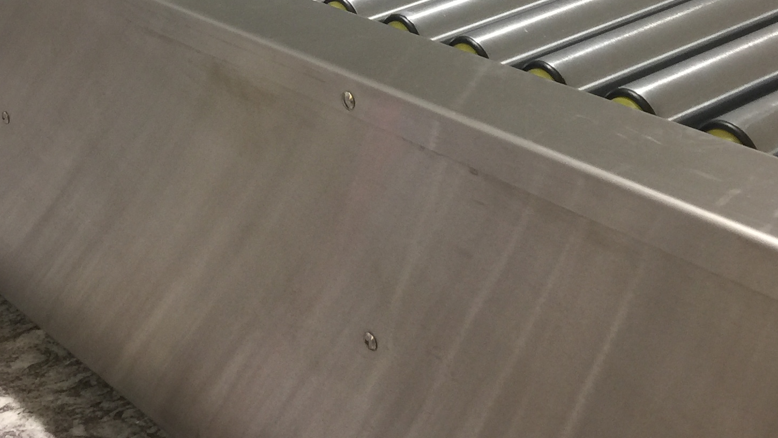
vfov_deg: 16.1
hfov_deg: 29.6
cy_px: -134
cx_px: 294
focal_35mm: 71
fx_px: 1465
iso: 32
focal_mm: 4.15
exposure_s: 1/15
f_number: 2.2
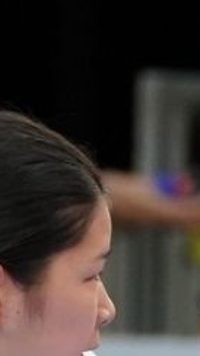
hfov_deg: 1.1
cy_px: 570
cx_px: 739
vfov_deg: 2.0
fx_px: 10130
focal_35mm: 1073
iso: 2000
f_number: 2.8
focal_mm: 93
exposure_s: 1/1000
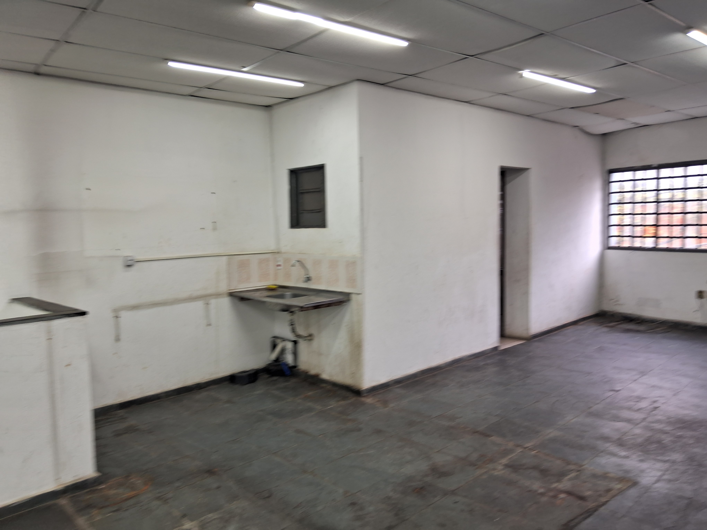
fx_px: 531
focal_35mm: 26
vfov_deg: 53.1
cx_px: 354
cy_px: 265
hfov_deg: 67.3
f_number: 1.8
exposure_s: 1/40
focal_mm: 3.98
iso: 100
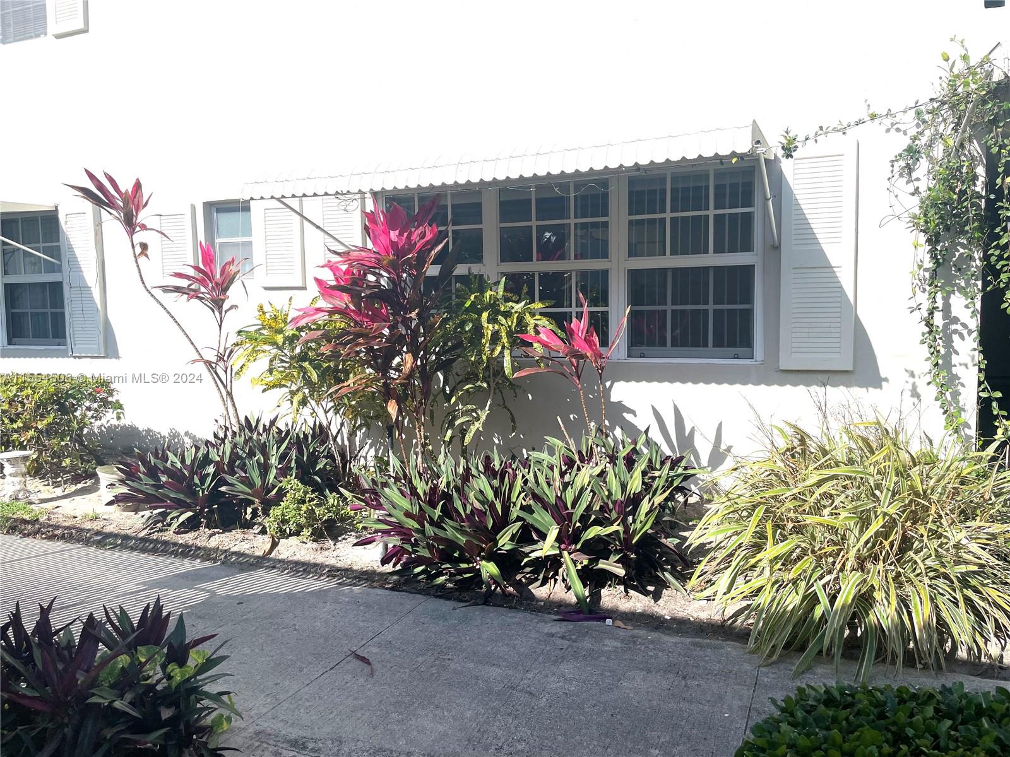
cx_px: 505
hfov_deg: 67.3
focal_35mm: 26
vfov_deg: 53.1
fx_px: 759
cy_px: 378
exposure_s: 1/5051
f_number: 1.6
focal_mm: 4.2
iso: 32
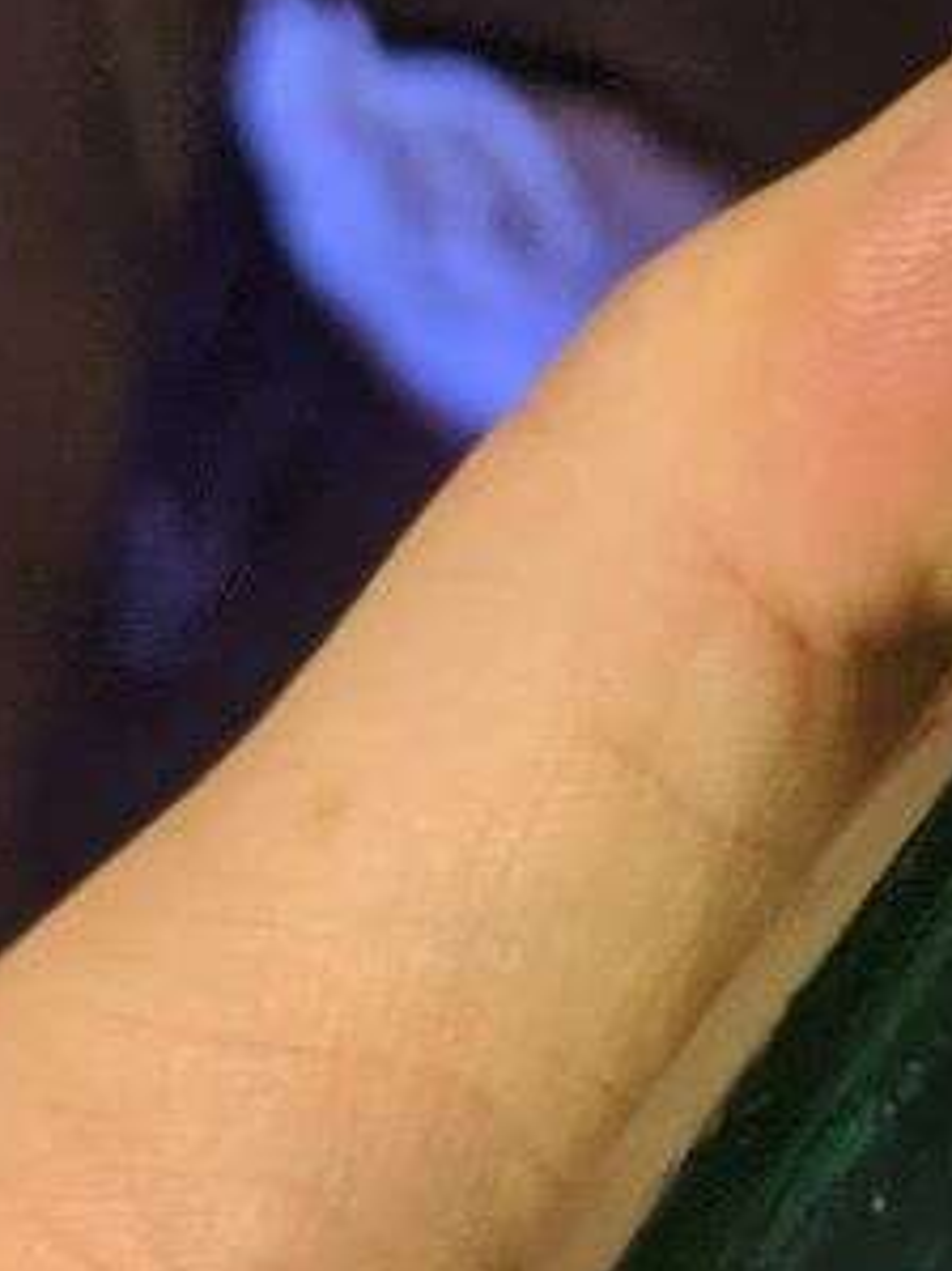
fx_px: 6789
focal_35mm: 185
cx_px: 2057
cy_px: 701
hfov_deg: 7.6
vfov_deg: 10.7
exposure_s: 1/30
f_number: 1.8
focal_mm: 4.44
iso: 390
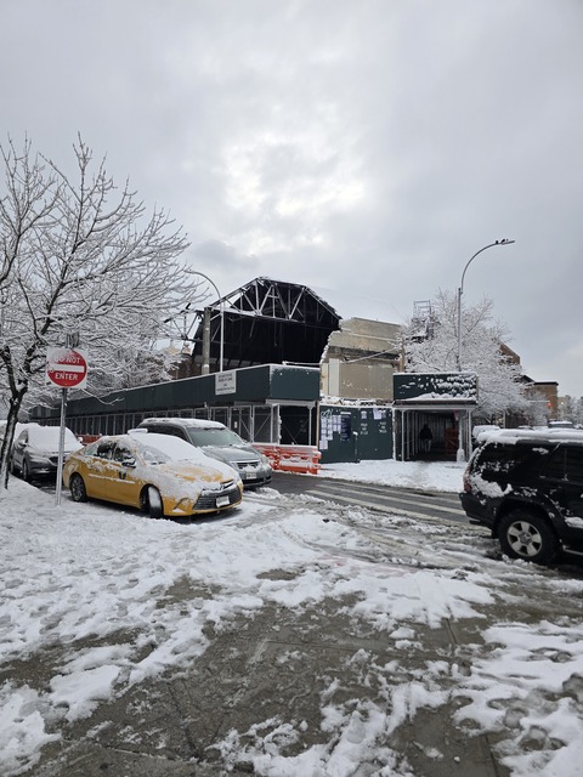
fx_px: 516
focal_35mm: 23
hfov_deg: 58.9
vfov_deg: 73.9
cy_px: 388
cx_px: 292
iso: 12
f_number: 1.7
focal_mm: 6.3
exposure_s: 1/664
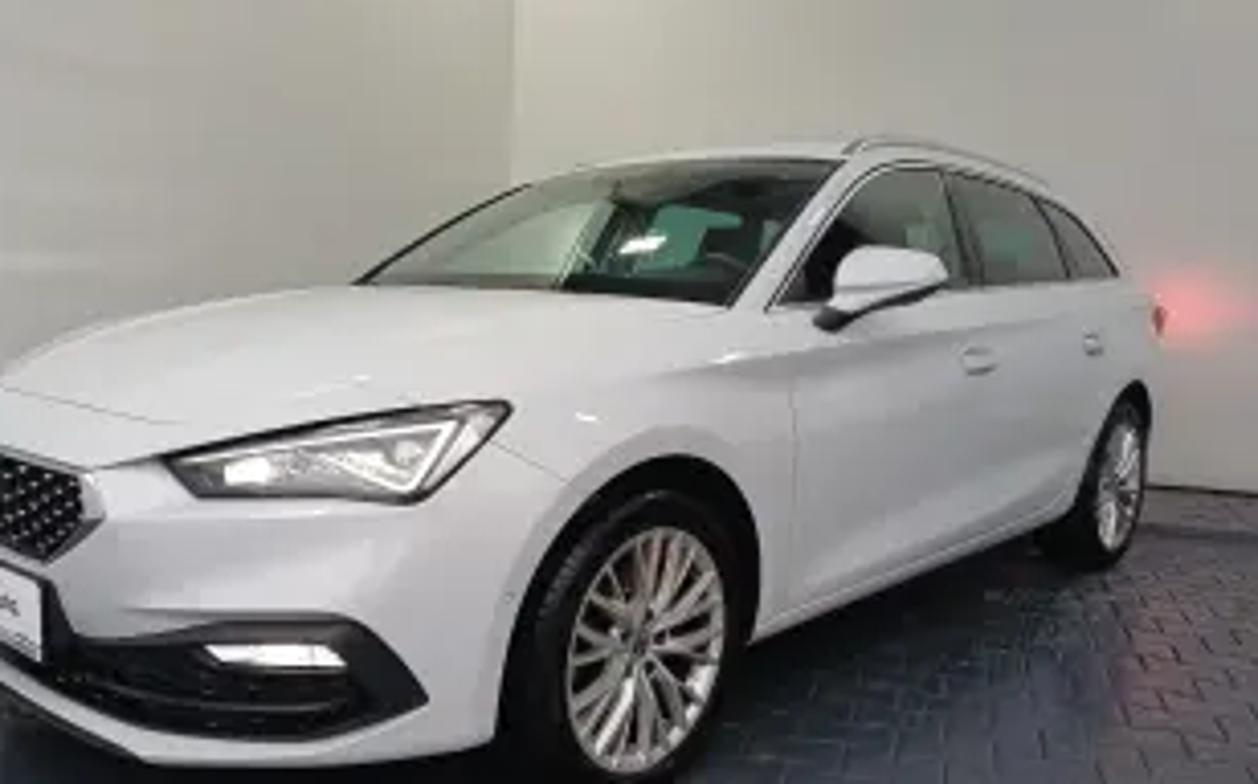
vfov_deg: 40.4
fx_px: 1062
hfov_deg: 61.1
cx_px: 560
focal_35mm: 31
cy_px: 453
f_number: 1.8
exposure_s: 1/120
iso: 80
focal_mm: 4.65
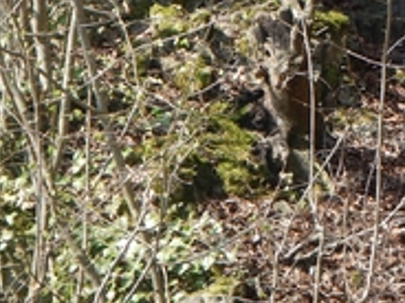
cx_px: 427
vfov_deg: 6.8
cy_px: -15
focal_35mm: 217
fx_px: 2539
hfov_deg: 9.1
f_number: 4.6
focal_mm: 18
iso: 180
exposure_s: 1/250
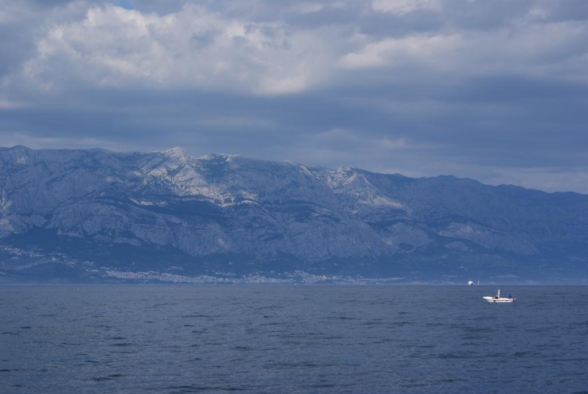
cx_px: 294
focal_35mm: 82
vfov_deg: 16.6
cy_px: 197
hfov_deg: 24.6
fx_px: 1349
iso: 100
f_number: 13
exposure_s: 1/200
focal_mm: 55
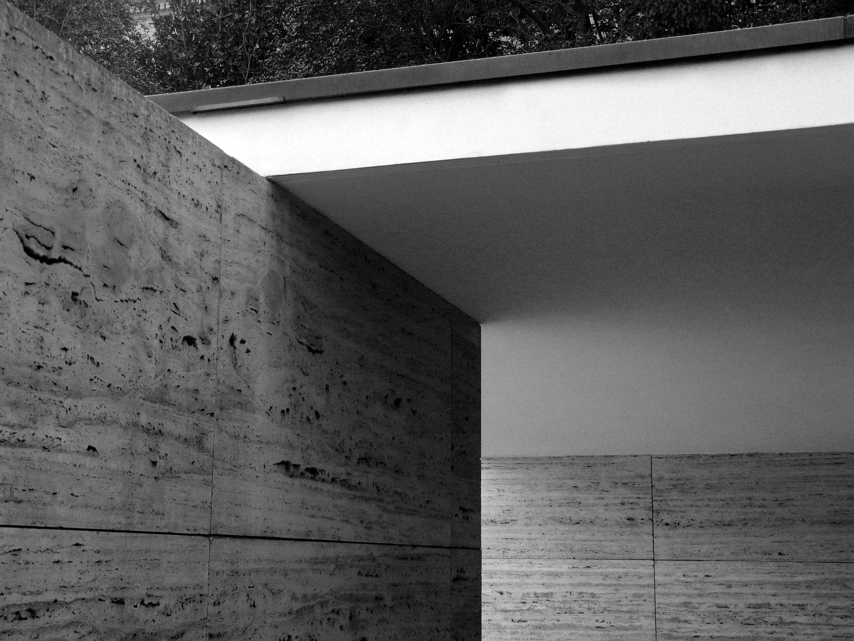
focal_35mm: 50
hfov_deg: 38.2
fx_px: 1234
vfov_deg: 29.1
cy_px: 325
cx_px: 429
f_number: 3.2
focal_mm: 8.1
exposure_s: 1/250
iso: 100
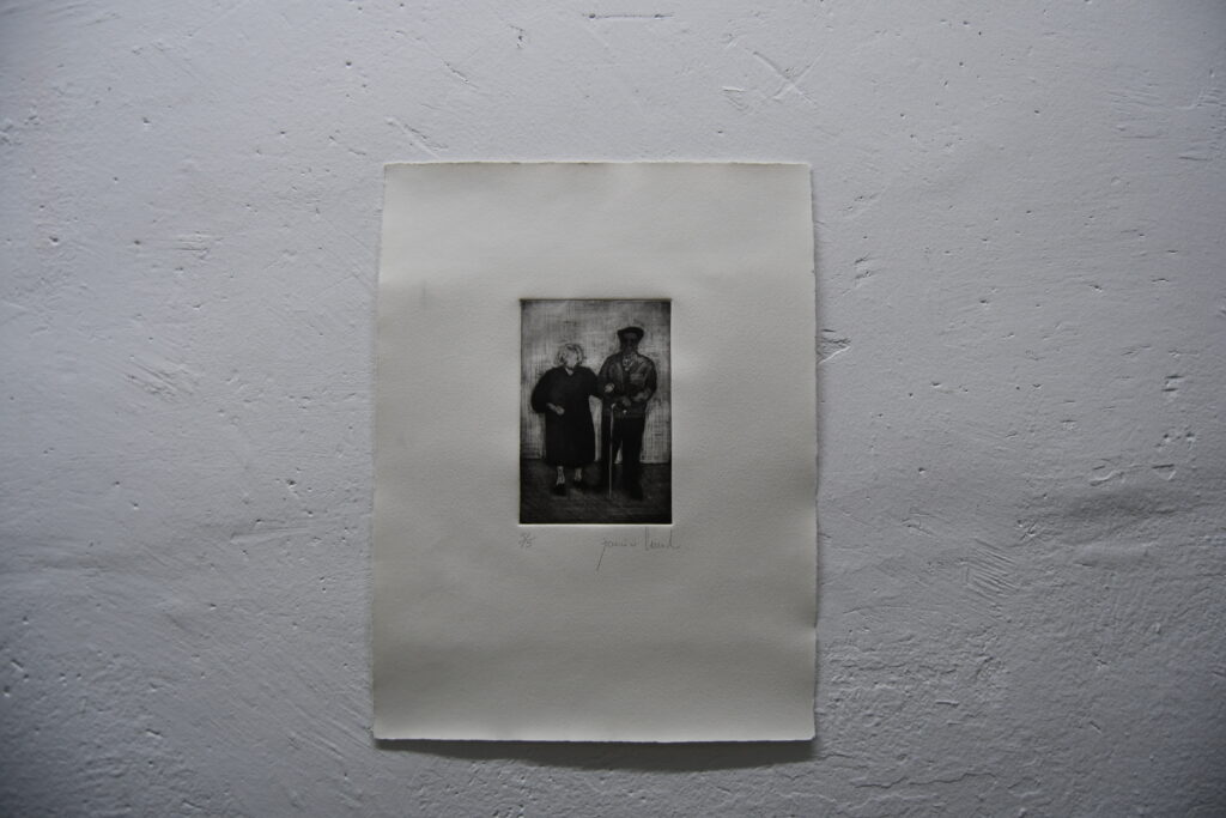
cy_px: 409
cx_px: 613
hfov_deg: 67.4
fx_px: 920
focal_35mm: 27
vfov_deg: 47.9
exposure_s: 1/60
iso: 320
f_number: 4
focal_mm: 18
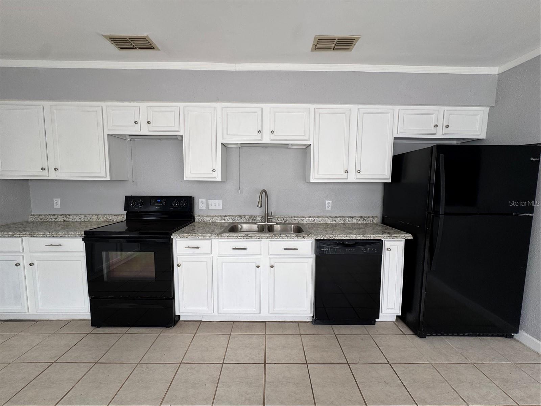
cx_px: 270
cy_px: 203
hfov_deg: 102.1
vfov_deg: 85.7
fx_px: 219
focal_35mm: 14
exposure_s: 1/99
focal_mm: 2.22
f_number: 2.2
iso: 50
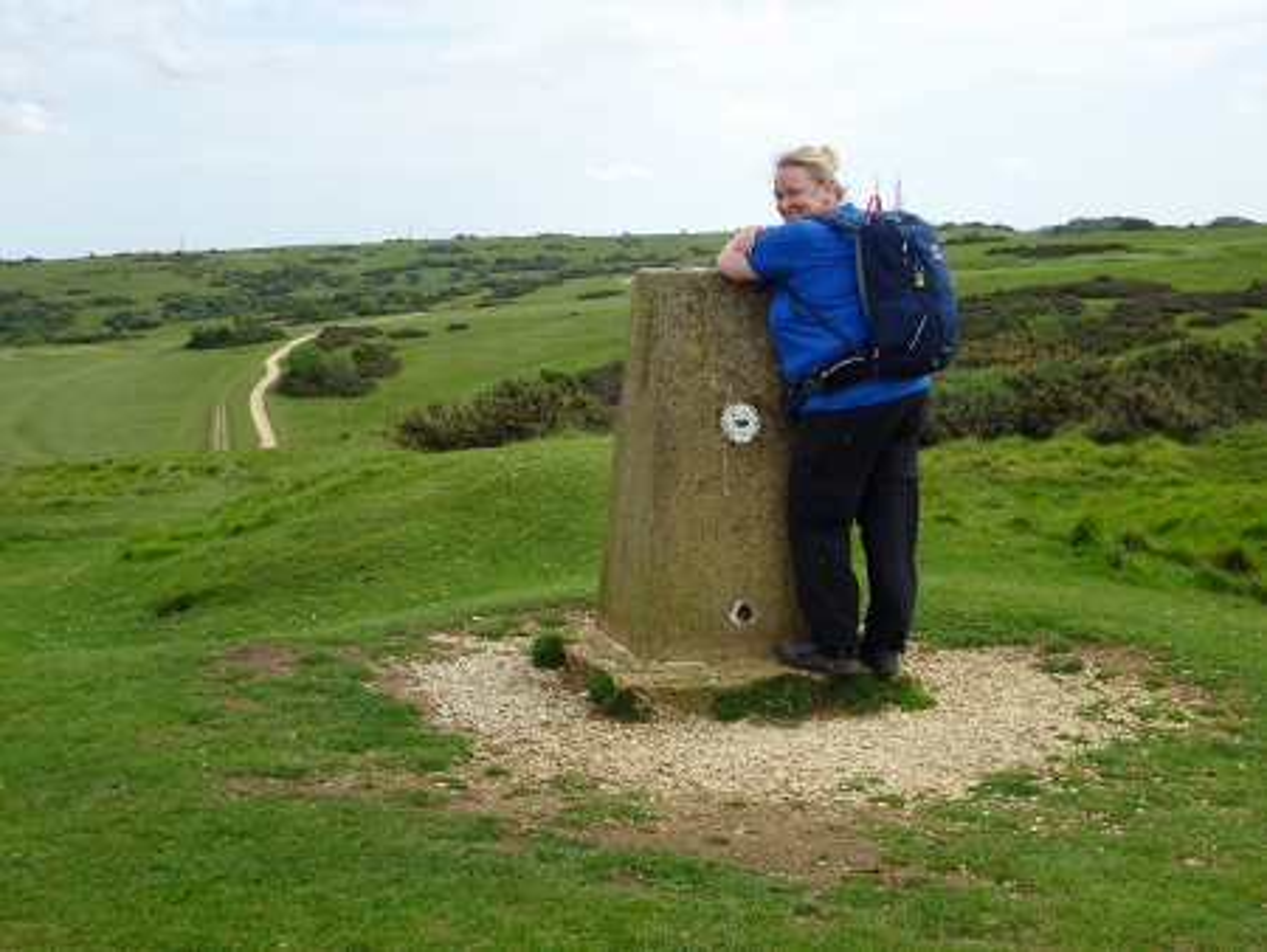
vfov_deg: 30.3
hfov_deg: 39.6
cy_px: 476
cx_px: 634
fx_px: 1758
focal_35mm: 48
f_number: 4.5
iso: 80
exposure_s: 1/400
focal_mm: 8.18
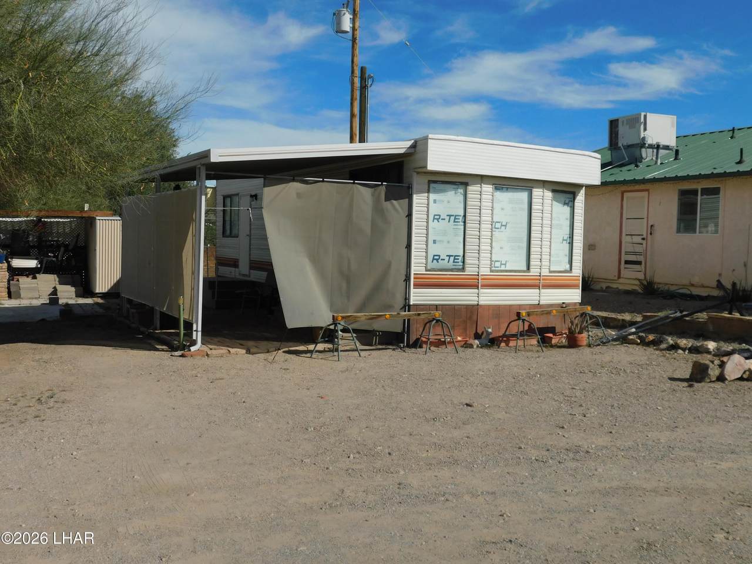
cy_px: 282
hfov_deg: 51.4
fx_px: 782
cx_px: 376
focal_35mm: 36
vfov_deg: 39.7
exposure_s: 1/800
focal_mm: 6.3
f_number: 7
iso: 125
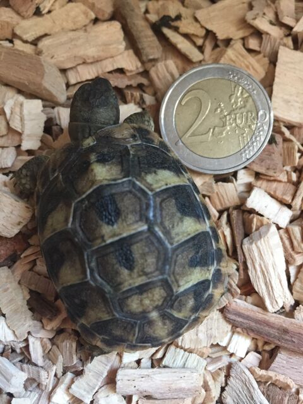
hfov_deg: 48.2
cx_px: 152
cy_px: 202
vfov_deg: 61.7
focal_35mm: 29
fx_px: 338
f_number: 2.2
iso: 250
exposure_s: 1/20
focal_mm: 4.15
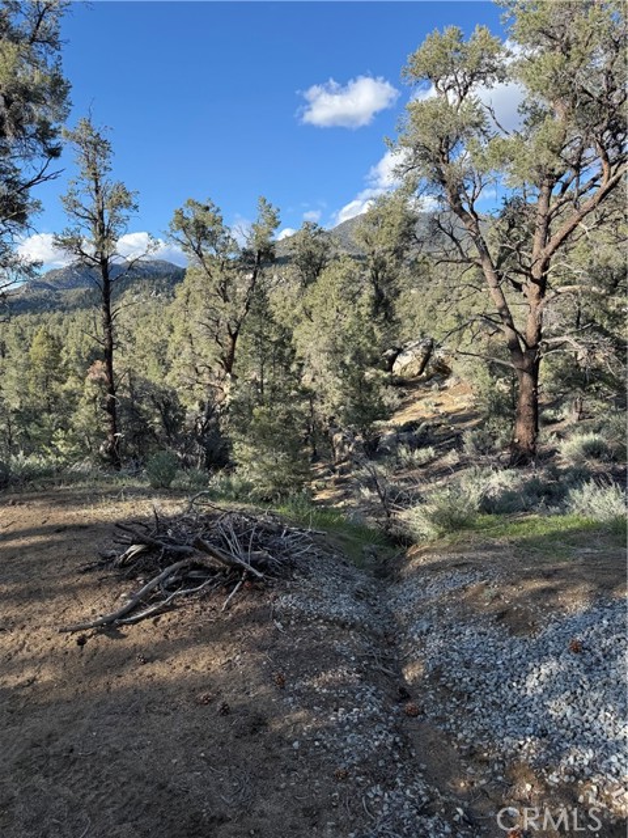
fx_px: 581
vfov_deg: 71.6
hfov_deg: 56.8
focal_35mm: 24
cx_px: 314
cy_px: 419
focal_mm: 6.76
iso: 80
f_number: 1.78
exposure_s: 1/1553
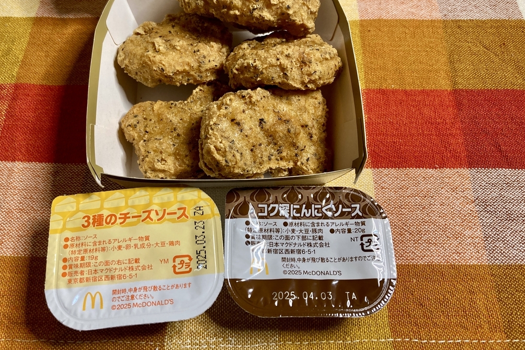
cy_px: 142
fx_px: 467
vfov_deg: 40.9
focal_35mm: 32
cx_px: 244
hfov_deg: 58.7
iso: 100
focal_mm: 3.99
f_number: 1.8
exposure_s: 1/50
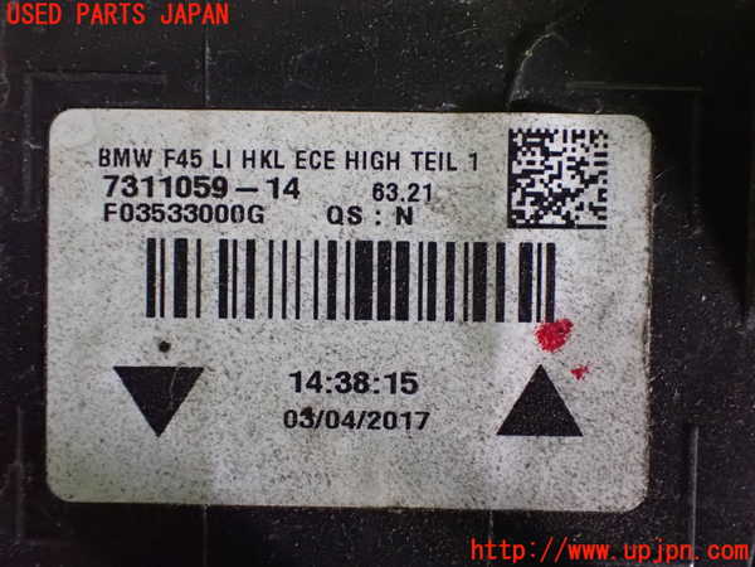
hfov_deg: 42.9
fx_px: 960
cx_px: 378
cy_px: 284
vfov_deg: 32.9
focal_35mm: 44
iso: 1600
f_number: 2.9
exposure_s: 1/30
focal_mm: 7.84
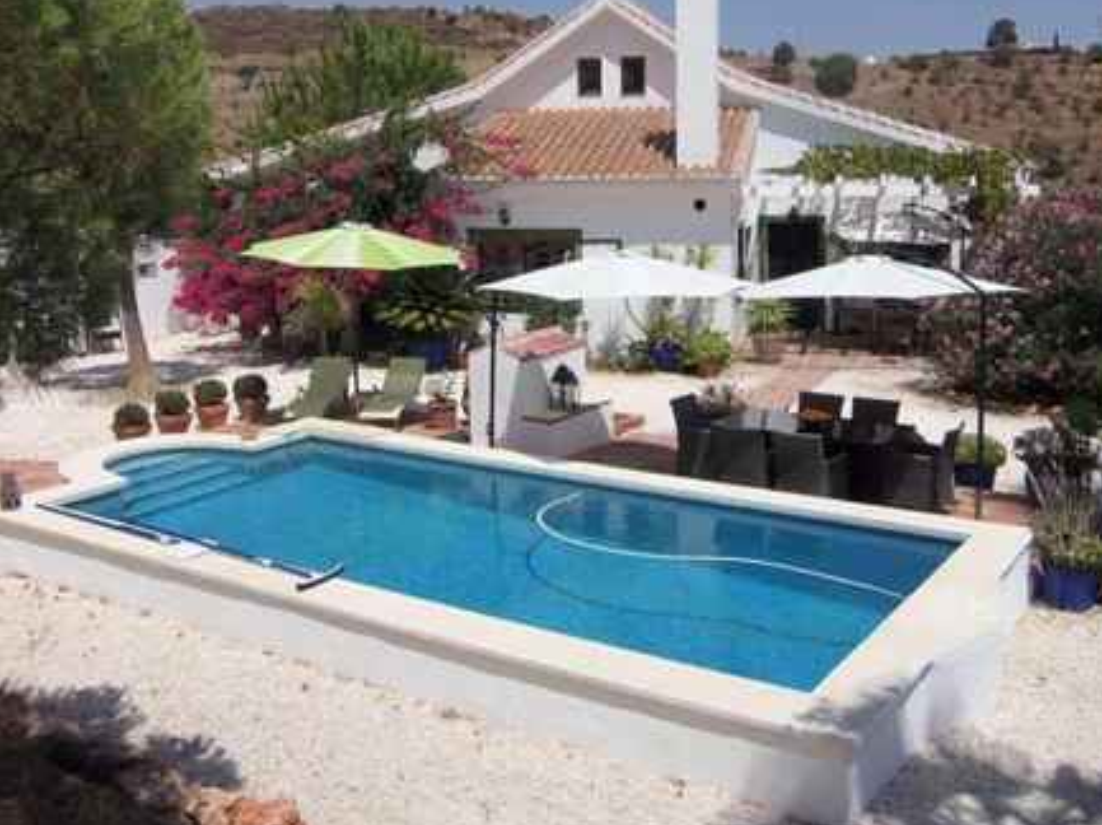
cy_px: 300
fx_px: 1209
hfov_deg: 49.0
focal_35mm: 38
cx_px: 582
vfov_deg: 37.4
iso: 64
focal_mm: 5.1
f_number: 10.8
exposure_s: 1/200
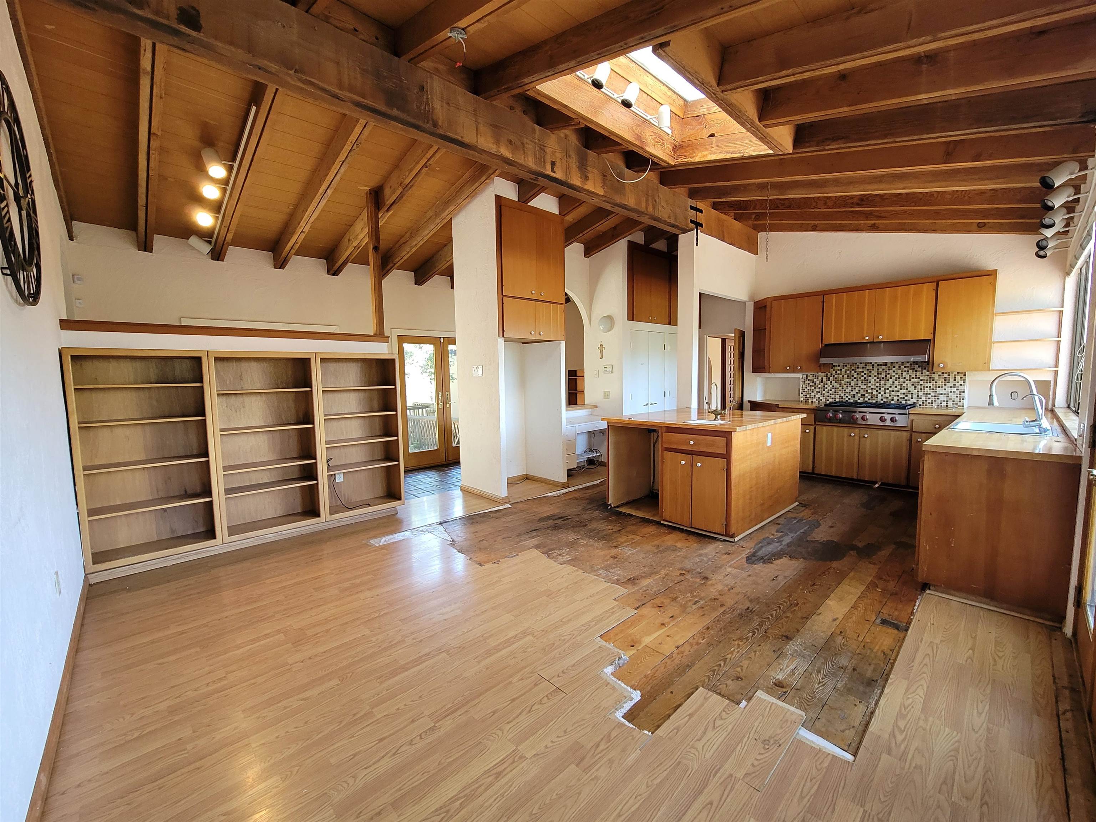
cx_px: 548
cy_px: 411
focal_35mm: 13
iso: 200
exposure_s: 1/60
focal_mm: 2.2
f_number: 2.2
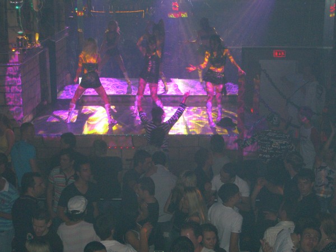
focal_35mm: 68
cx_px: 168
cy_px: 126
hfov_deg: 28.6
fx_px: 660
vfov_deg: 21.6
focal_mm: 14.2
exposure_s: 1/60
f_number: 4
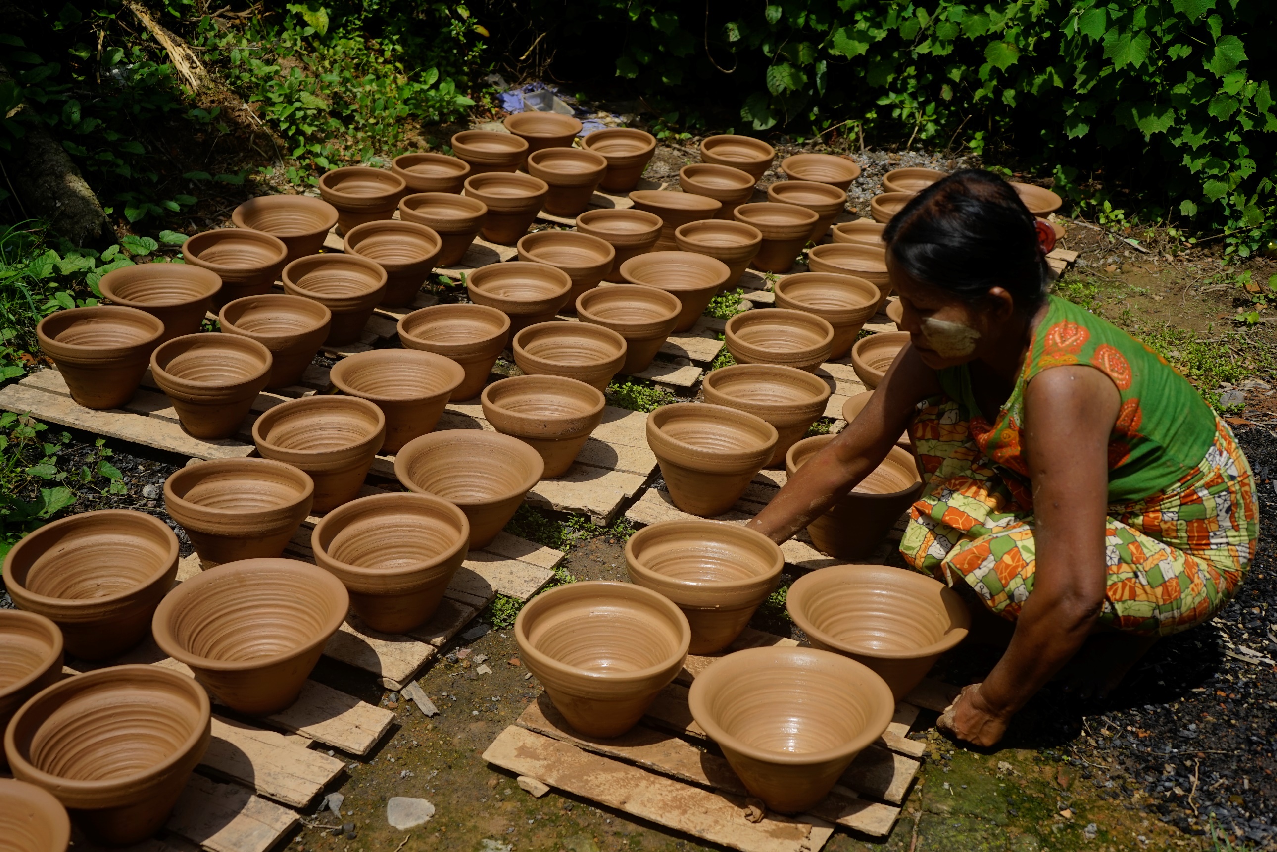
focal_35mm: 38
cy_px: 426
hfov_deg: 50.7
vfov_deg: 35.1
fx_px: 1348
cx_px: 638
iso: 64
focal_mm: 38
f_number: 5
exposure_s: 1/640
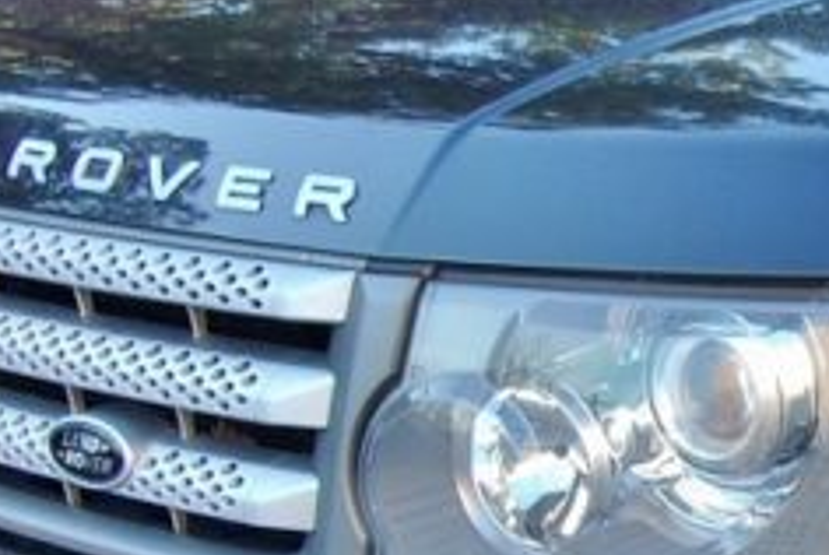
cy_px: 351
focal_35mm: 95
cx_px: 917
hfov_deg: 20.4
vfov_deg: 14.4
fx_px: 2190
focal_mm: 4.9
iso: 80
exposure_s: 1/105
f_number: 3
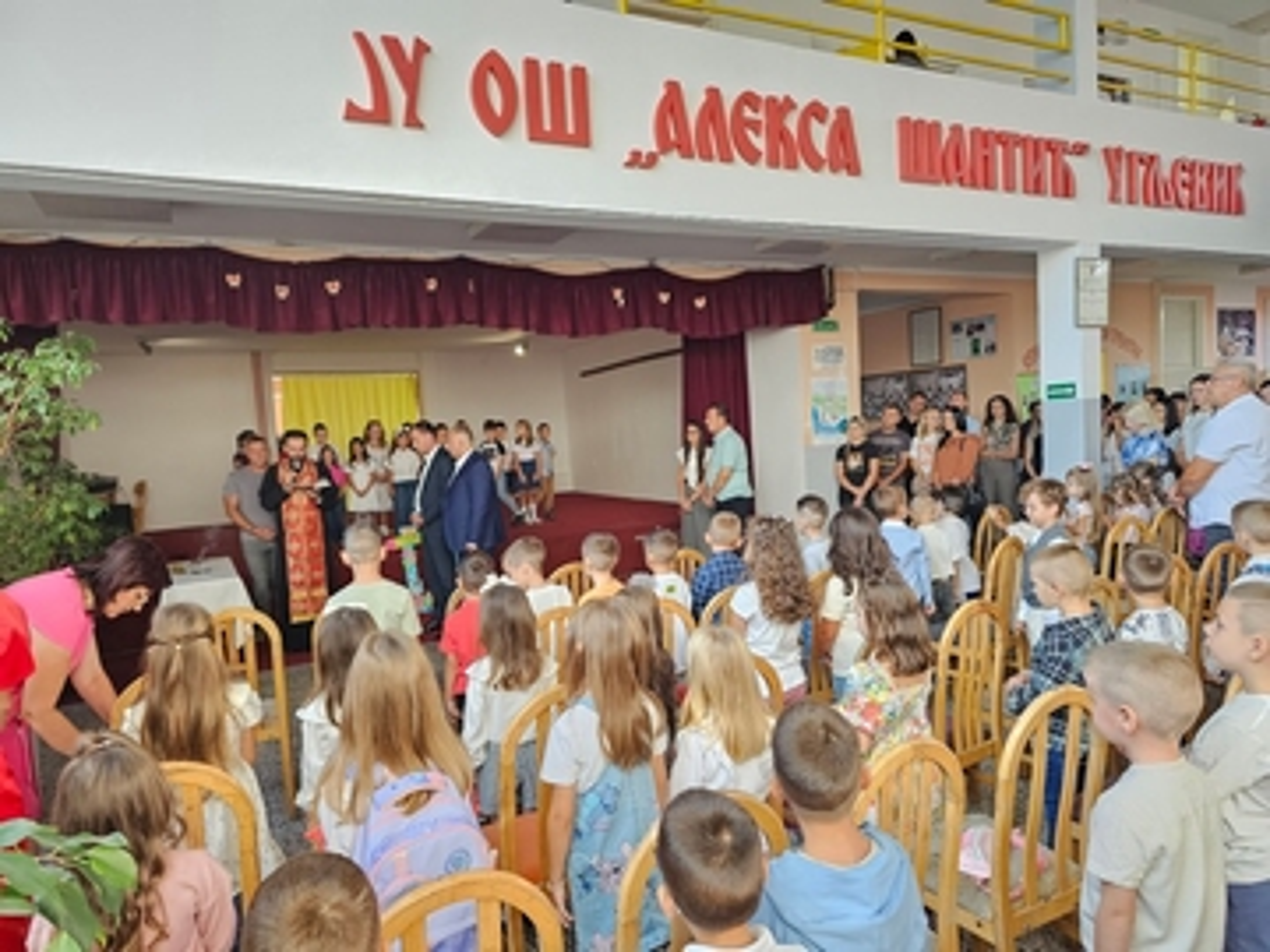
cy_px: 476
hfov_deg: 73.9
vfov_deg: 58.9
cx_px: 635
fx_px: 844
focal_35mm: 23
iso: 400
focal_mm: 6.3
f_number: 1.7
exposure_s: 1/142
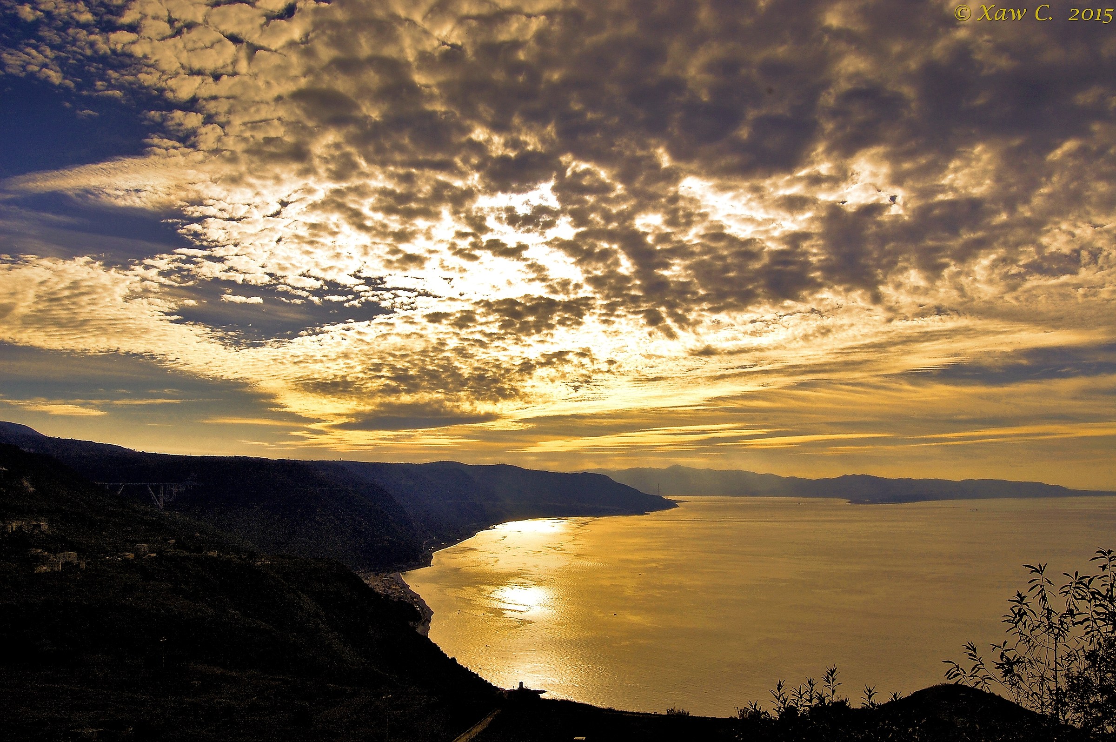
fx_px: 836
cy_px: 371
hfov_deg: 67.4
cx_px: 558
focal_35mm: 27
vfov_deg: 47.8
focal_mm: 18
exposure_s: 1/640
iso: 200
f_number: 14
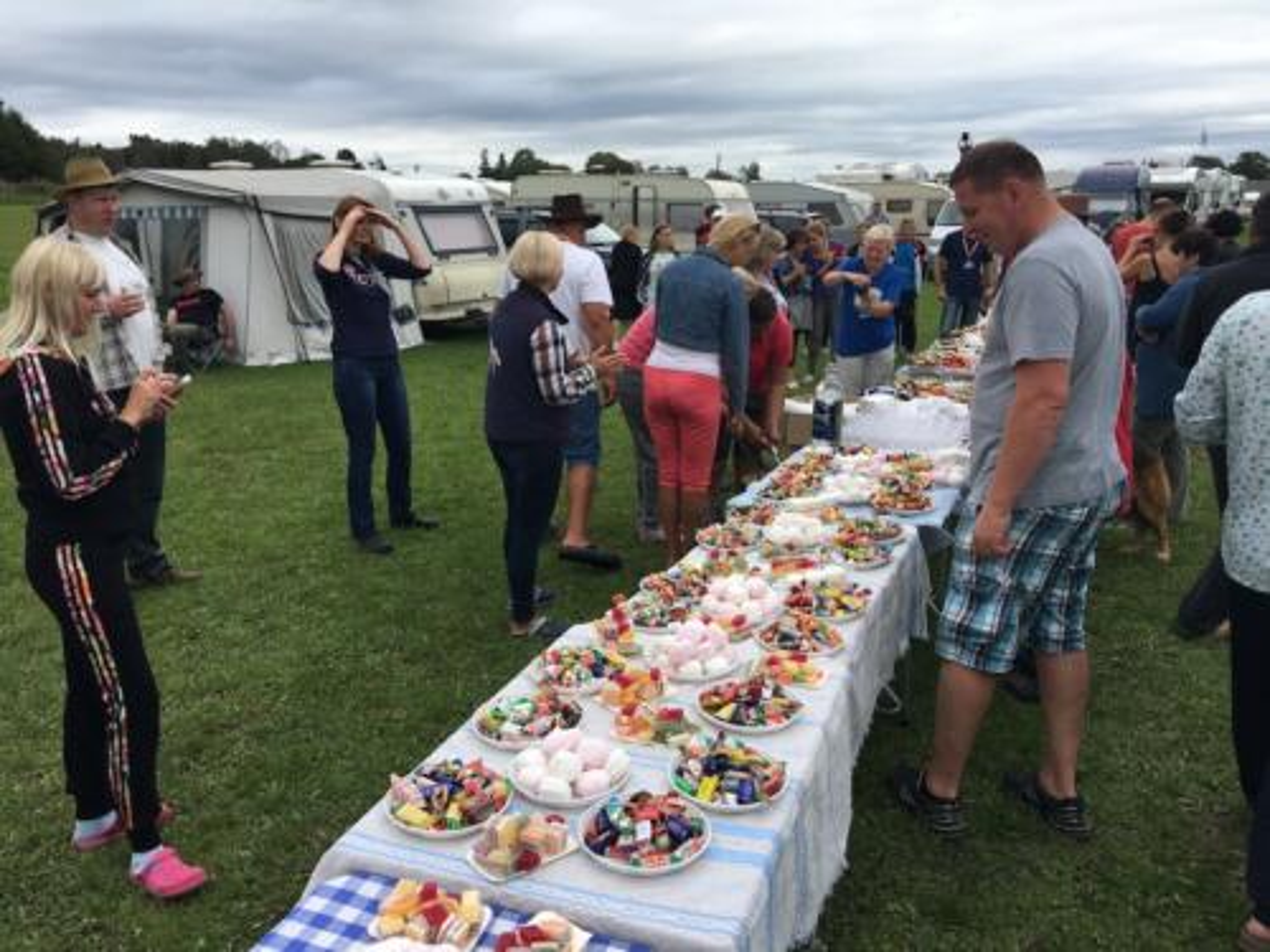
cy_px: 476
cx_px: 635
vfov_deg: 48.2
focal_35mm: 29
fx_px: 1064
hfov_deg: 61.7
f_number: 2.2
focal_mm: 4.15
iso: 25
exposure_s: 1/739
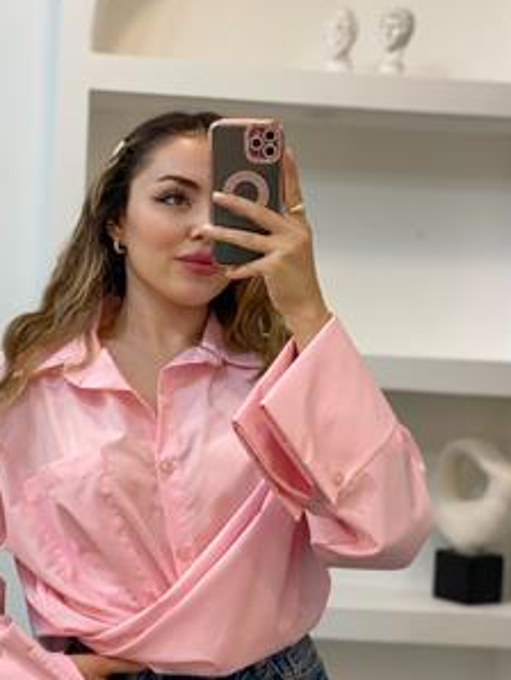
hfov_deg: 20.4
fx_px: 1415
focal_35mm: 72
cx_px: 198
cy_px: 421
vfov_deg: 26.9
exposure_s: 1/100
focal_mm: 6
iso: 100
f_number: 2
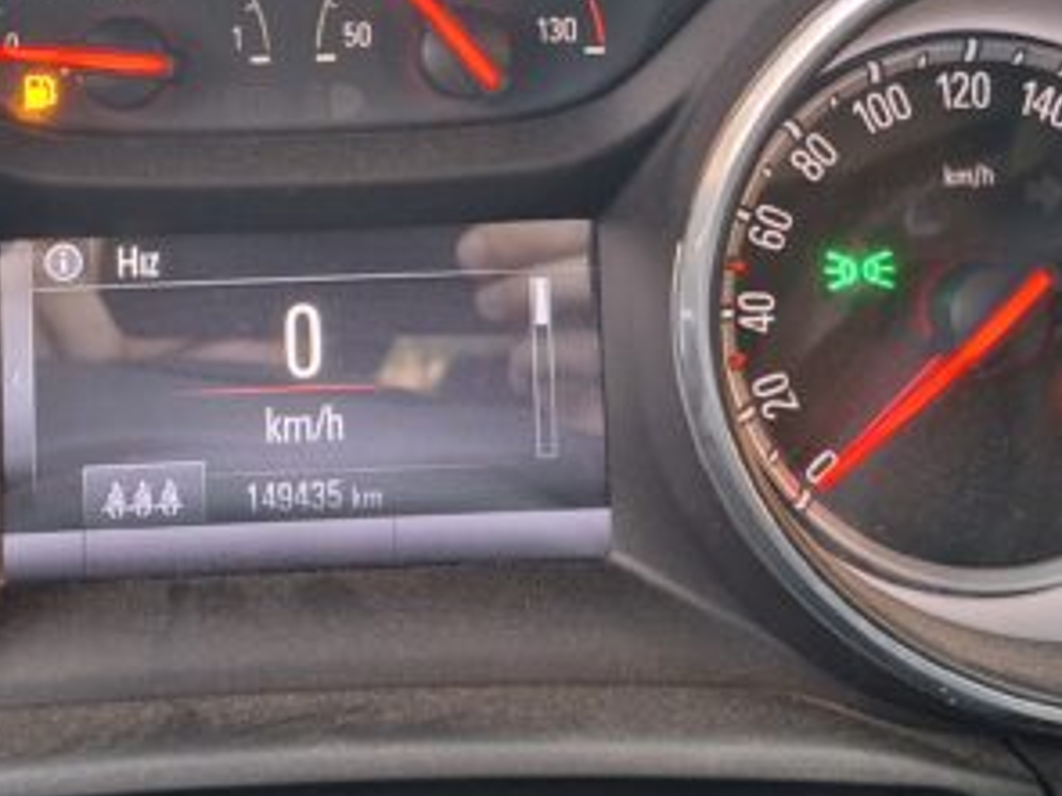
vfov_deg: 22.8
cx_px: 310
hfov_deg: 30.8
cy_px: 13
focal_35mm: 62
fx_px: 1901
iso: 320
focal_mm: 5.54
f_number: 1.8
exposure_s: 1/25
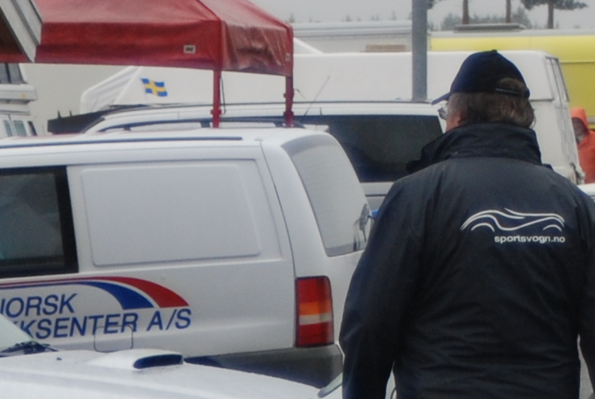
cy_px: 512
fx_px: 7679
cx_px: -359
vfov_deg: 3.0
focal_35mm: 464
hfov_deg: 4.4
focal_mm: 60
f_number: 5
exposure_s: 1/250
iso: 200
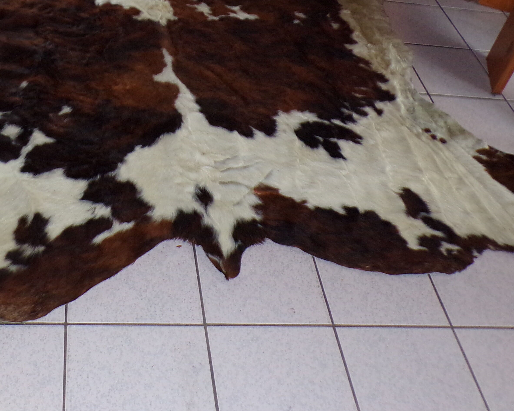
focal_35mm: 51
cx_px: 216
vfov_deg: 28.8
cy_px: 59
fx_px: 776
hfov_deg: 36.6
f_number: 3
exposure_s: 1/34
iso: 200
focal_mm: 4.3
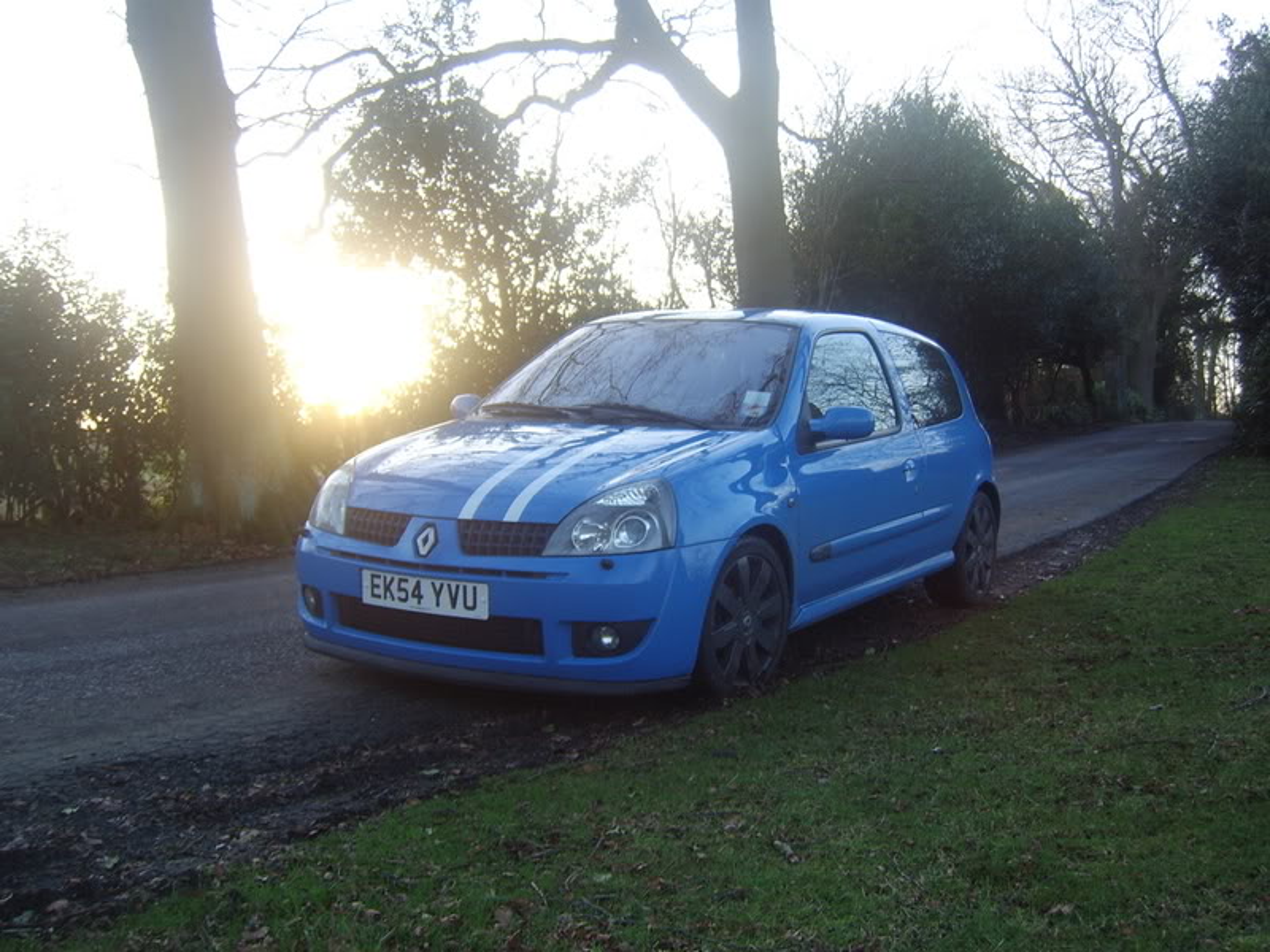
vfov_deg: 45.4
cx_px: 635
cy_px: 476
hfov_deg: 58.4
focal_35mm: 31
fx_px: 1137
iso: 100
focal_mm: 8.13
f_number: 2.7
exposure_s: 1/78
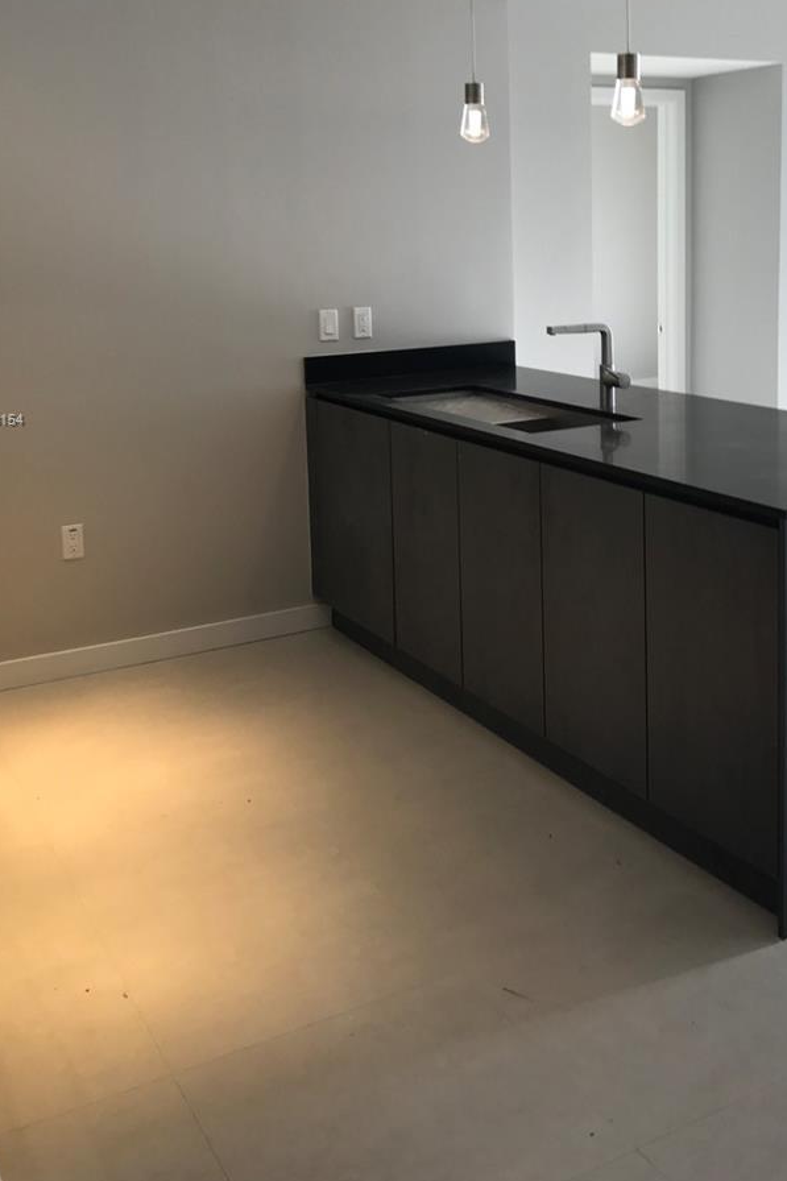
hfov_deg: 34.0
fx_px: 1279
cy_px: 420
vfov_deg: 48.9
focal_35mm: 39
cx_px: 500
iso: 25
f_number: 1.8
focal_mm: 3.99
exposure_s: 1/60
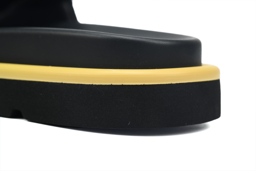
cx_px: 128
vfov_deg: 14.9
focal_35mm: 92
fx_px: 654
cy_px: 86
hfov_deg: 22.1
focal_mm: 92
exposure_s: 1/100
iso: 800
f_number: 10
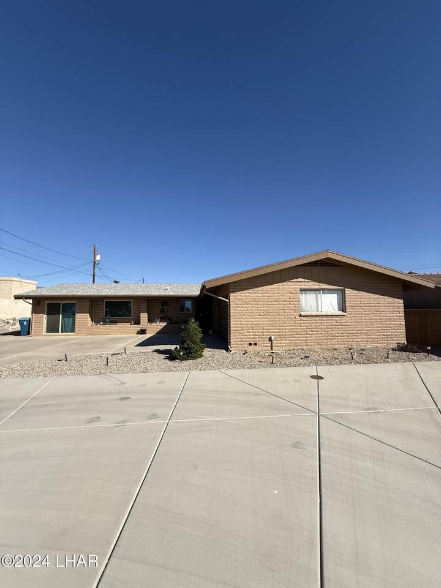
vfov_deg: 102.1
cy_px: 294
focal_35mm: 14
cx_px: 220
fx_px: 238
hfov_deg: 85.7
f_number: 2.2
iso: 50
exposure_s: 1/3125
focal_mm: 2.22
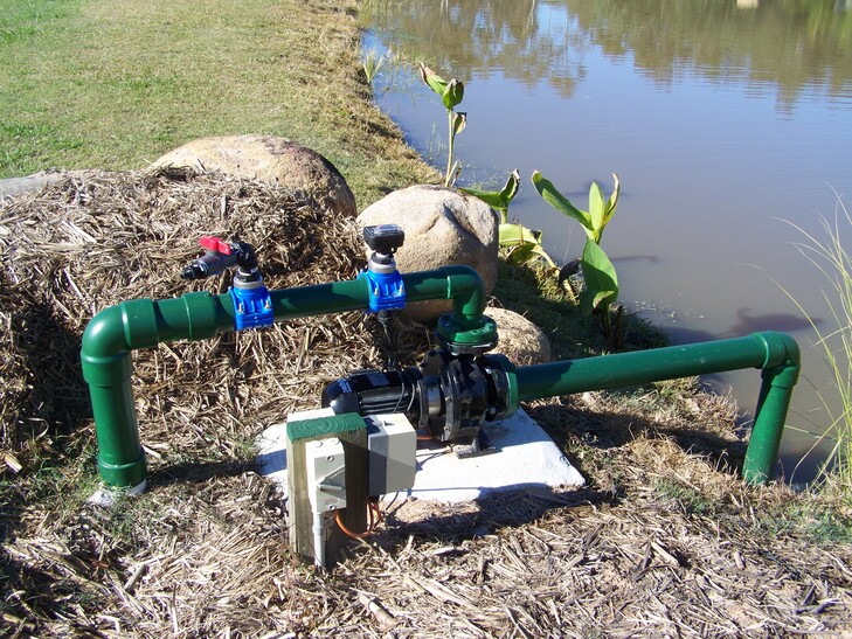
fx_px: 935
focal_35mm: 38
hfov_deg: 49.0
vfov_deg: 37.7
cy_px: 320
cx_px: 426
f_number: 4
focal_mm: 6.3
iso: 64
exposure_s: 1/250
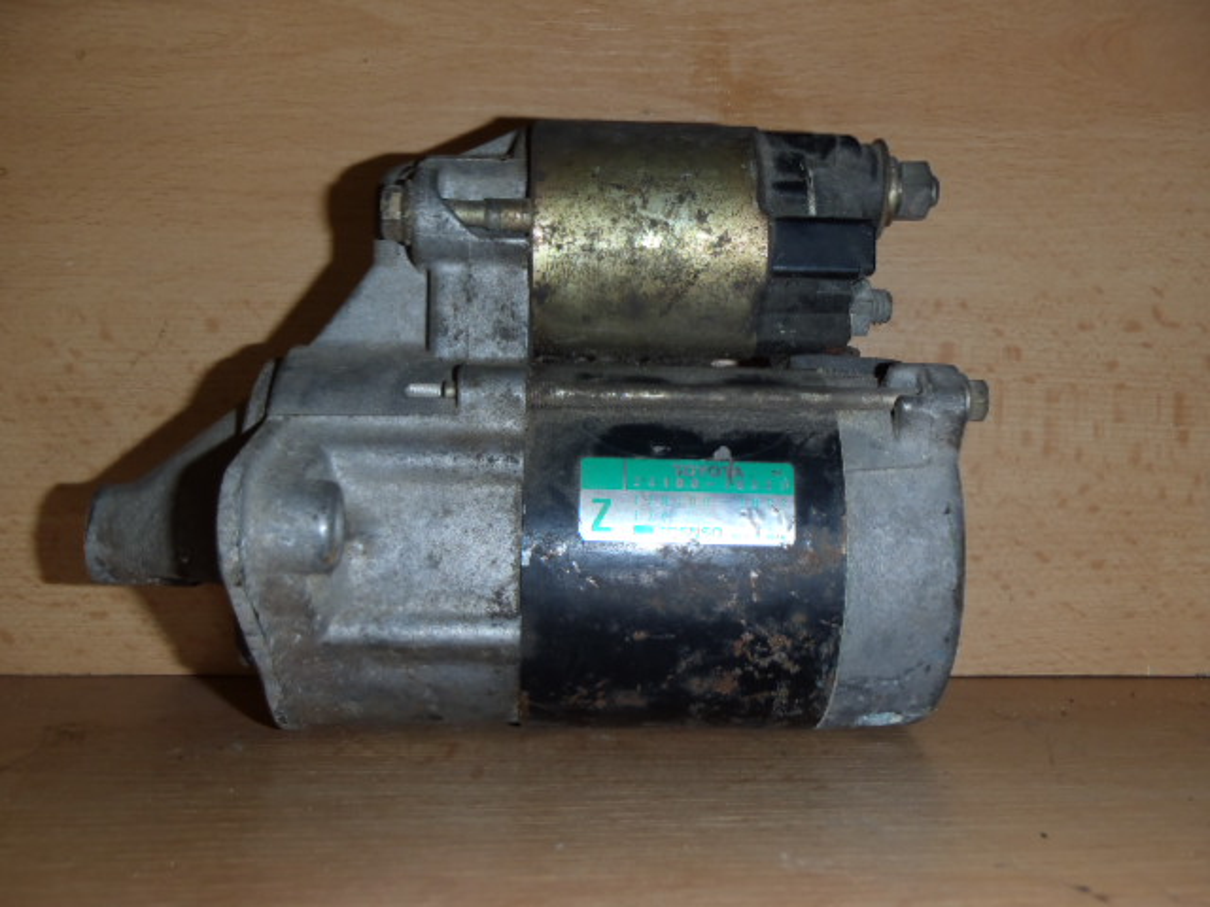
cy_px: 454
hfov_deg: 49.0
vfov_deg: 37.7
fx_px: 1328
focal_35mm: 38
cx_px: 605
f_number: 4.6
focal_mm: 6.83
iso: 100
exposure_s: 1/40
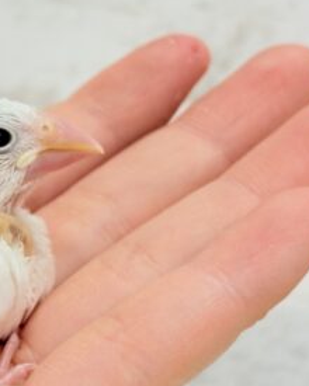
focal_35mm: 118
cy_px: 229
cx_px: -79
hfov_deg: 12.7
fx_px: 1349
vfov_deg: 16.3
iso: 40
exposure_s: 1/50
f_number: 1.6
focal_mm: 5.96
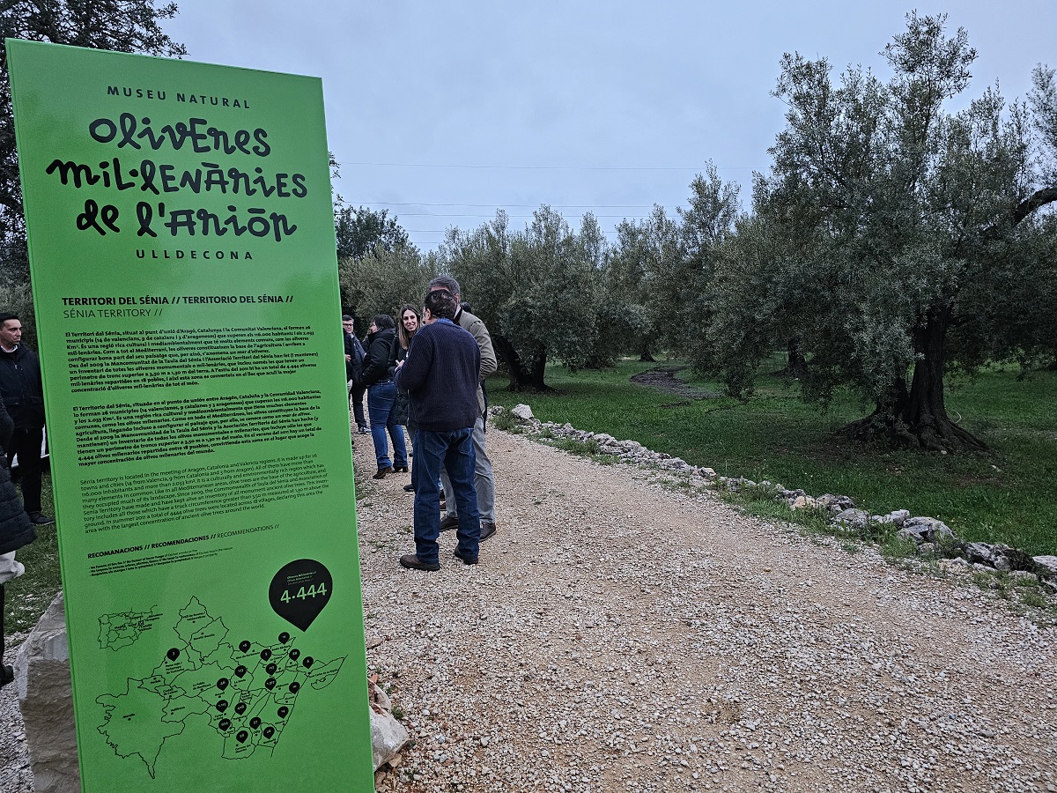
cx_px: 528
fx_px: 702
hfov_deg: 73.9
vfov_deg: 58.9
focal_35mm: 23
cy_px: 396
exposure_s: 1/33
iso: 640
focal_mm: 6.3
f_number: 1.7
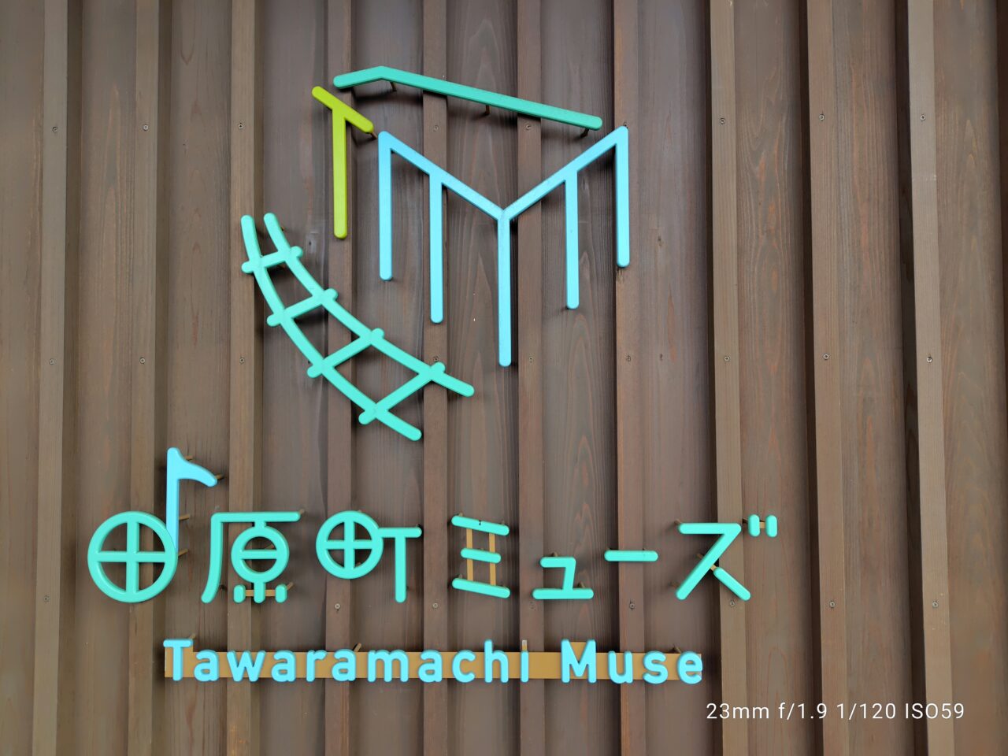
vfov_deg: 58.9
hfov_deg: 73.9
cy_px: 378
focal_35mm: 23
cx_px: 504
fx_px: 670
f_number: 1.9
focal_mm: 5.6
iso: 59
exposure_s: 1/120
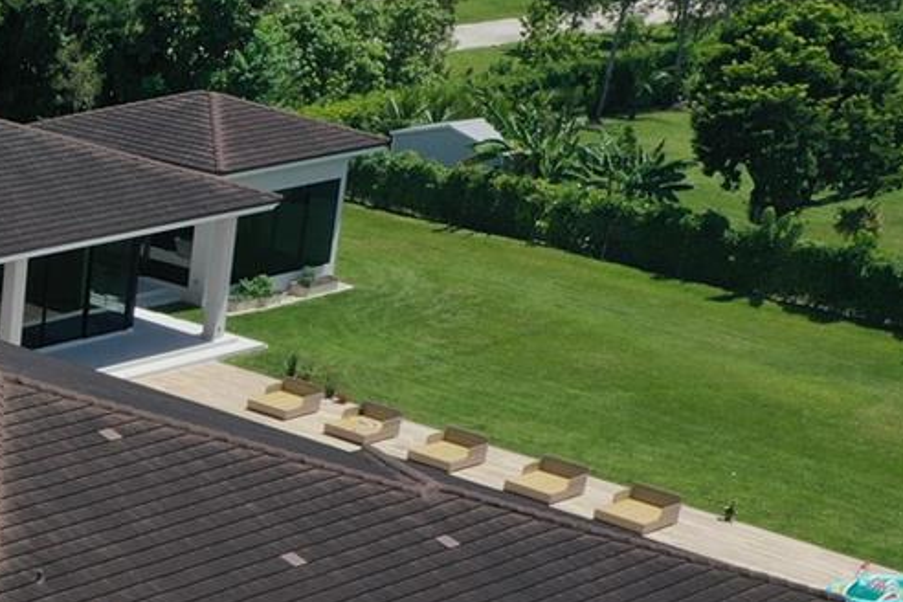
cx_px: -466
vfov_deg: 14.7
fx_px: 2282
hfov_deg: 19.4
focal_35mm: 91
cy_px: 668
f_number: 6.3
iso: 100
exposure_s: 1/640
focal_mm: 10.26
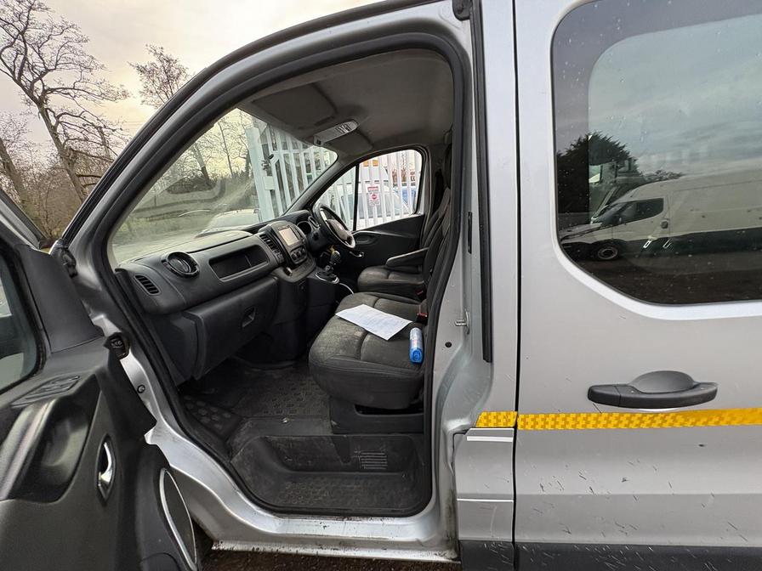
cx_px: 381
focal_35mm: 14
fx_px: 308
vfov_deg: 85.7
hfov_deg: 102.1
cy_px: 286
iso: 125
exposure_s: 1/99
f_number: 2.2
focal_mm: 2.22
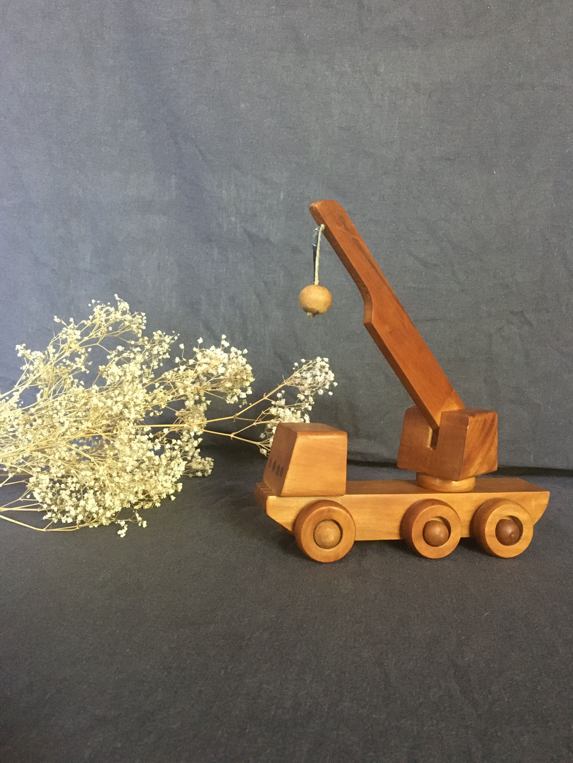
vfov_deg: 61.7
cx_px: 286
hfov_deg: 48.2
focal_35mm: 29
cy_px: 382
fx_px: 640
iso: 400
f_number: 2.2
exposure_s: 1/17
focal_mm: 4.15
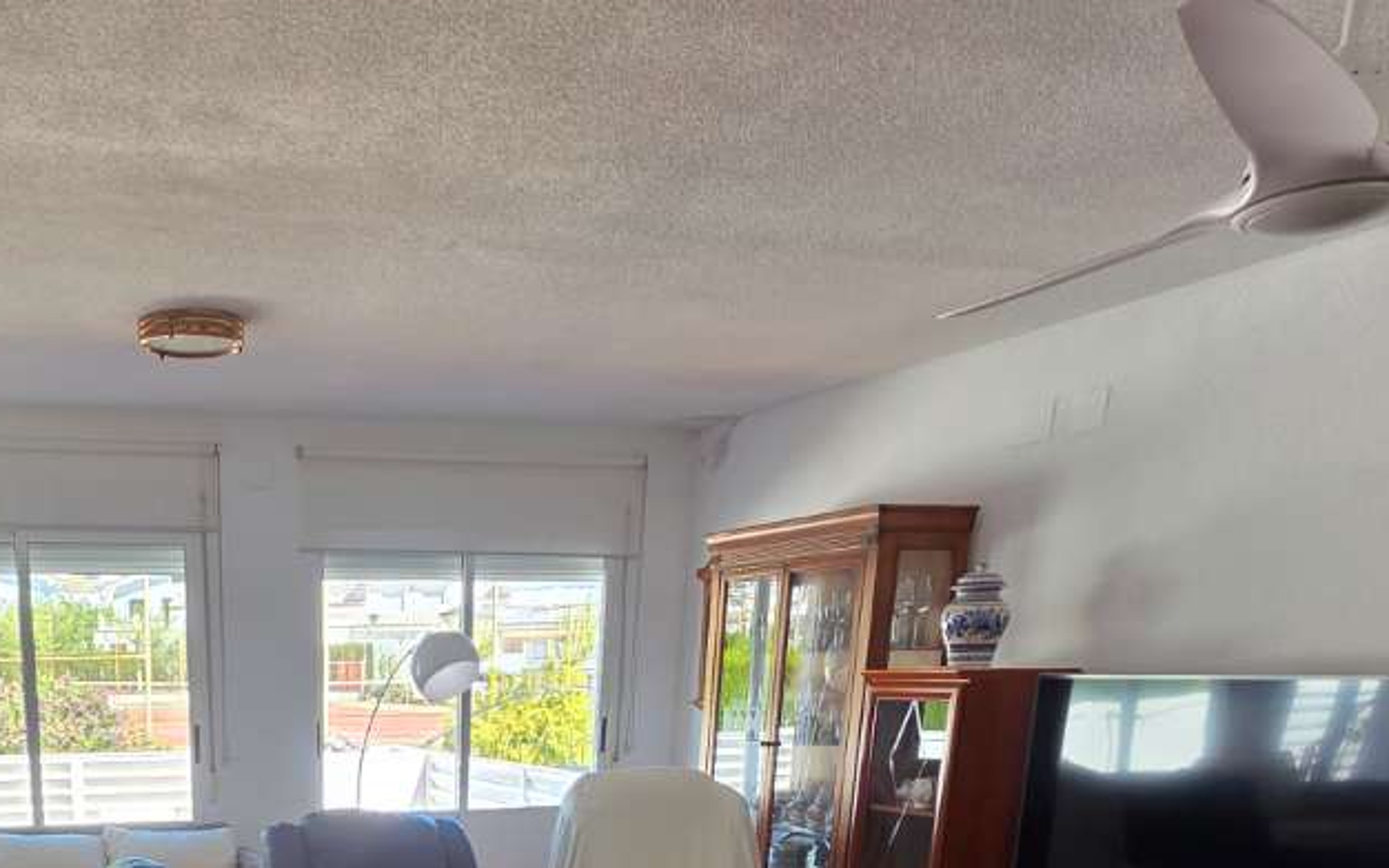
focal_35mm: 33
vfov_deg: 31.4
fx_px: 1249
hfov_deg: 54.4
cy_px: 1071
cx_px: 288
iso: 32
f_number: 1.9
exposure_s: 1/100
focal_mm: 2.2
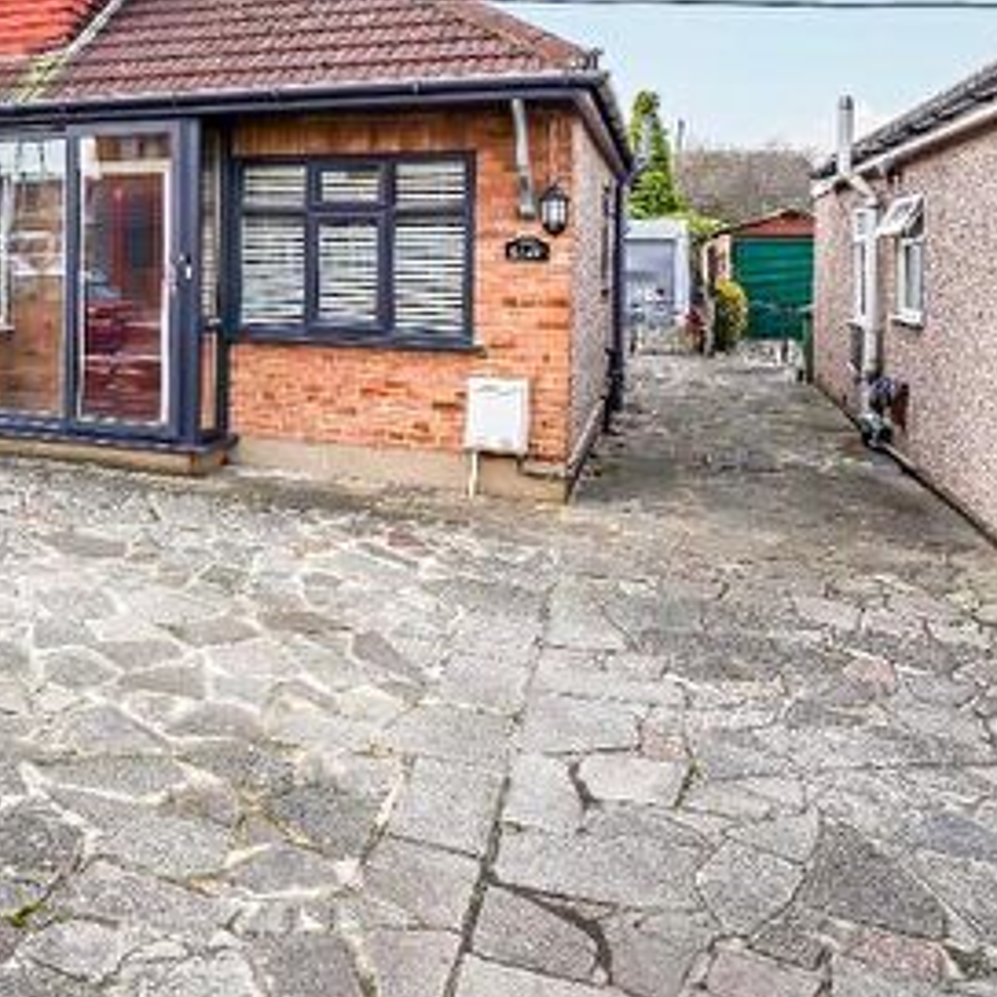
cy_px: 266
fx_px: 1140
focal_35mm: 35
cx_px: 66
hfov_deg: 42.5
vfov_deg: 45.8
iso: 100
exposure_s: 1/100
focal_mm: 16
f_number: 9
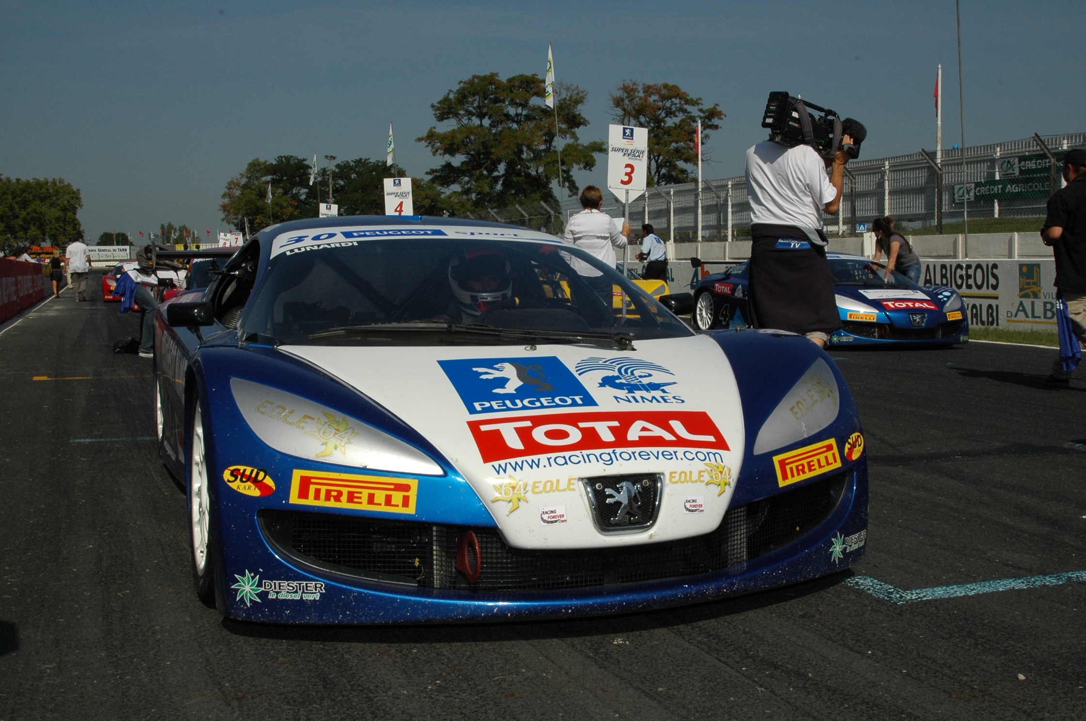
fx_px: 1266
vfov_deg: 31.8
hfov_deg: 46.4
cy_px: 360
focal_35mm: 42
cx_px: 543
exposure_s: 1/500
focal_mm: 28
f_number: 16
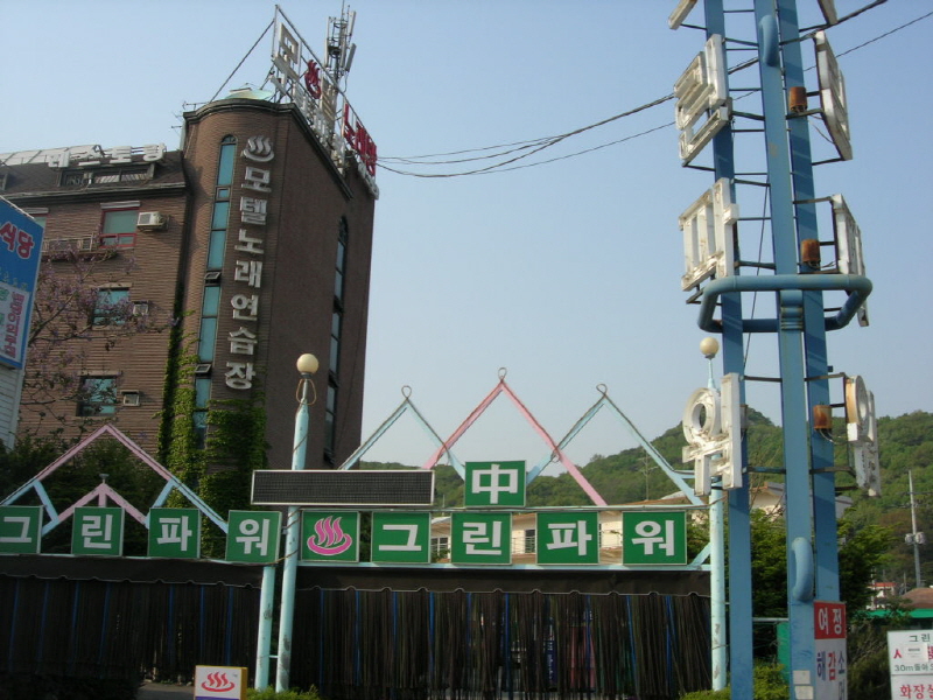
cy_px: 350
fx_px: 1024
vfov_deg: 37.7
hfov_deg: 49.0
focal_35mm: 38
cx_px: 466
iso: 64
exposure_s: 1/491
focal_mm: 7.8
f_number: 4.8
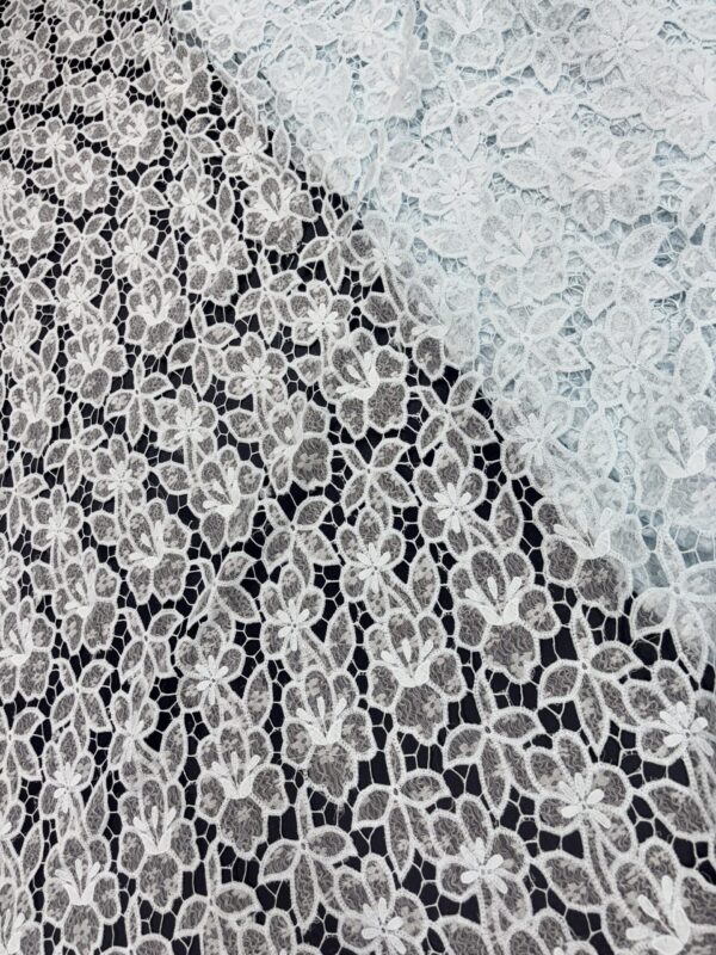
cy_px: 478
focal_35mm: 26
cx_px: 358
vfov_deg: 67.3
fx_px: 717
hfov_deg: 53.1
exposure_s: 1/100
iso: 50
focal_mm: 5.96
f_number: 1.6
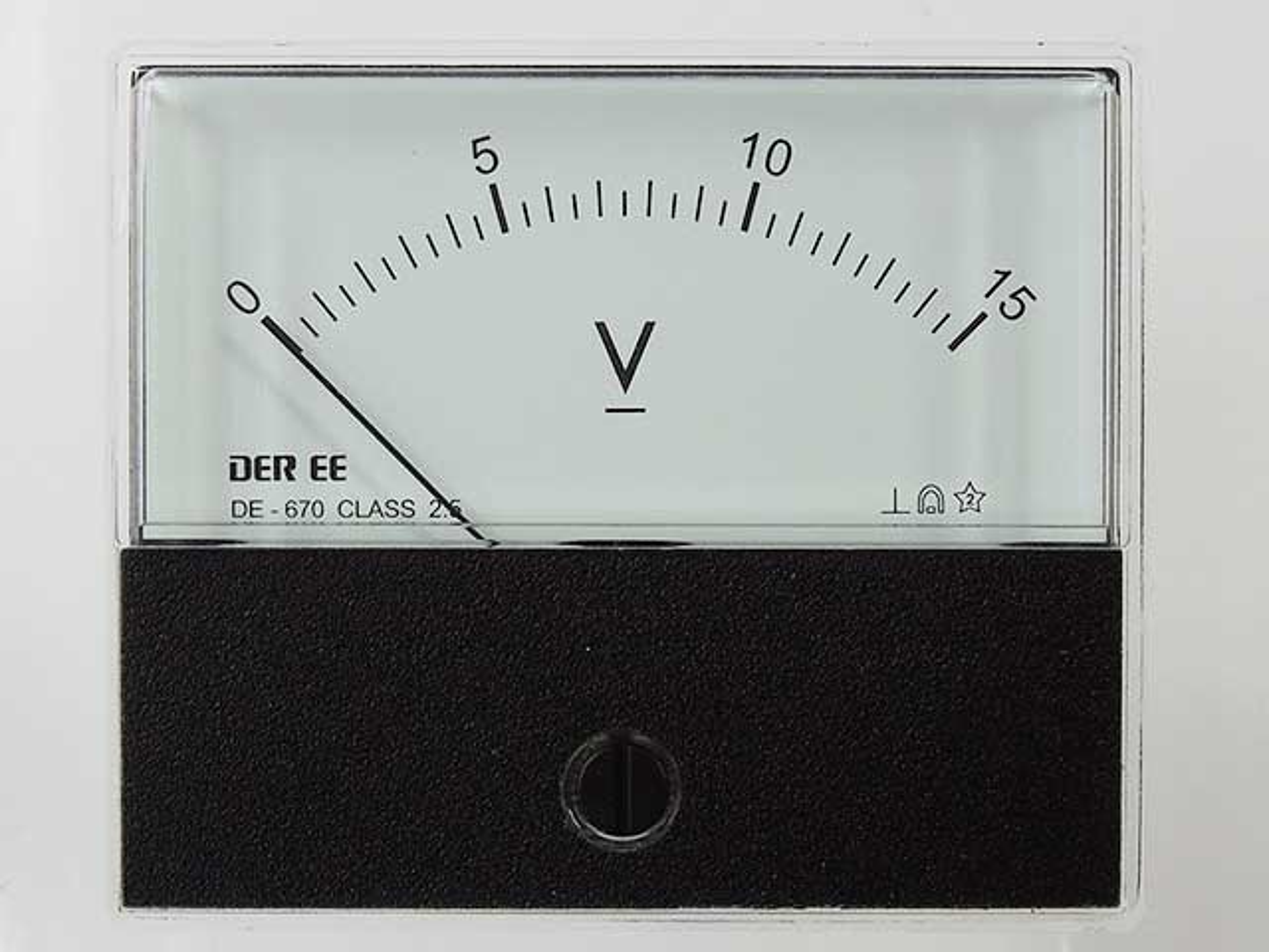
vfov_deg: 30.3
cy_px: 476
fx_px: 1760
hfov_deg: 39.7
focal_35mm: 48
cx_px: 634
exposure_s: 1/50
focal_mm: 8.7
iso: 100
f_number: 4
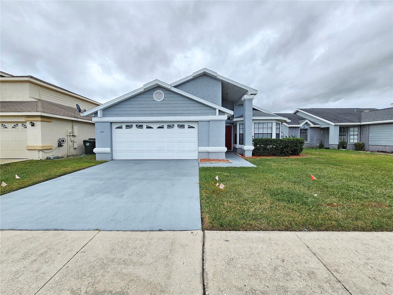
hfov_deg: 106.2
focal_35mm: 13
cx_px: 196
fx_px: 148
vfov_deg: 89.9
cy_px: 148
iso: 50
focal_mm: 2.2
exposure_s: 1/416
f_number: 2.2
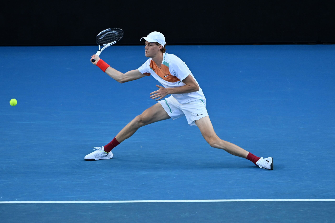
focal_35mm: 435
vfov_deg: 3.2
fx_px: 4046
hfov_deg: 4.7
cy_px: 112
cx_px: 168
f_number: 4
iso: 800
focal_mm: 290
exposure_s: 1/2000
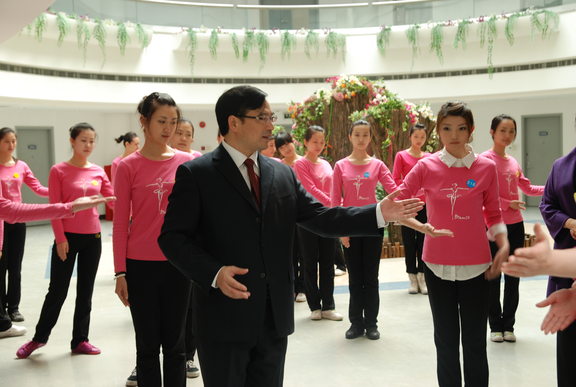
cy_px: 194
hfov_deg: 37.8
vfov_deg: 25.9
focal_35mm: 52
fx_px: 842
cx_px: 288
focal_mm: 35
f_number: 5
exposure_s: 1/30
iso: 200
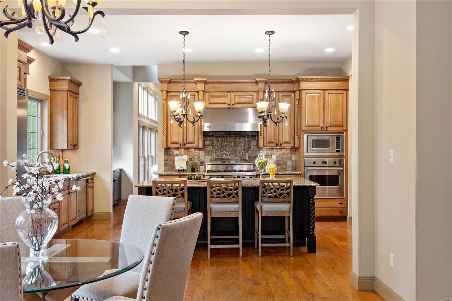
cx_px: 226
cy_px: 150
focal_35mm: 36
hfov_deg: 53.1
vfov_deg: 36.9
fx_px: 452
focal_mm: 18
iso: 400
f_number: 8
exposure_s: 1/25
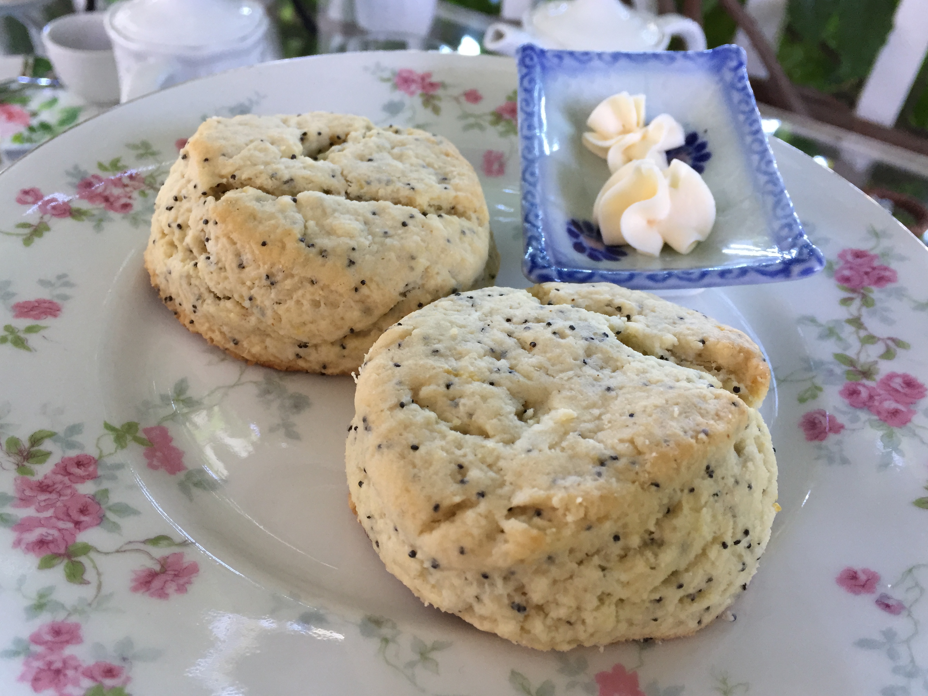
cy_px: 338
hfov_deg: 60.0
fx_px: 804
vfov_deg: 46.8
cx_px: 458
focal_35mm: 30
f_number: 2.2
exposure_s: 1/30
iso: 100
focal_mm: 4.15
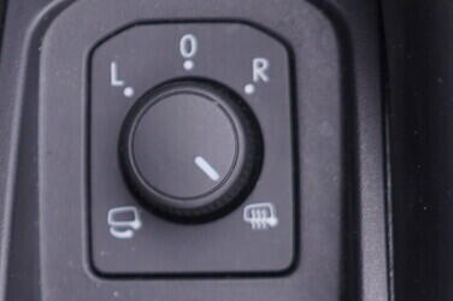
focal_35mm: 138
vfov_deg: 9.7
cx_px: 270
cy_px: 433
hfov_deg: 14.9
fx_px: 1735
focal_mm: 24
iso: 160
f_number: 2.8
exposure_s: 1/40
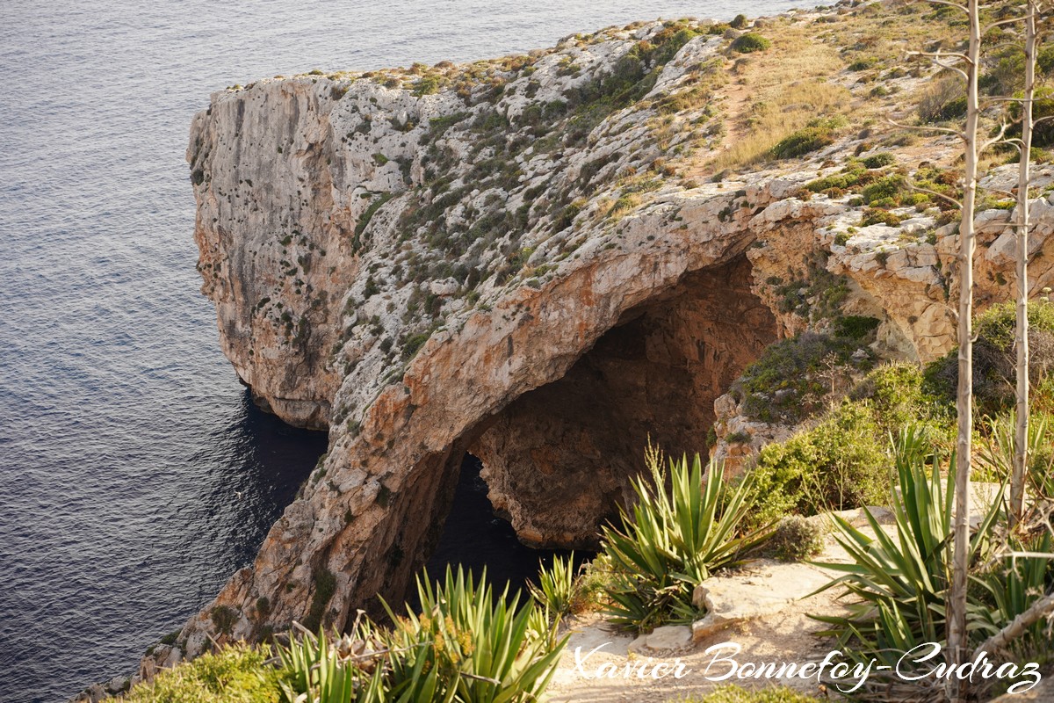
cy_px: 352
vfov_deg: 20.0
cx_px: 527
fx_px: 1991
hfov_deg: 29.7
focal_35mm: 68
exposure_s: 1/200
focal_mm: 68
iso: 100
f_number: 4.5
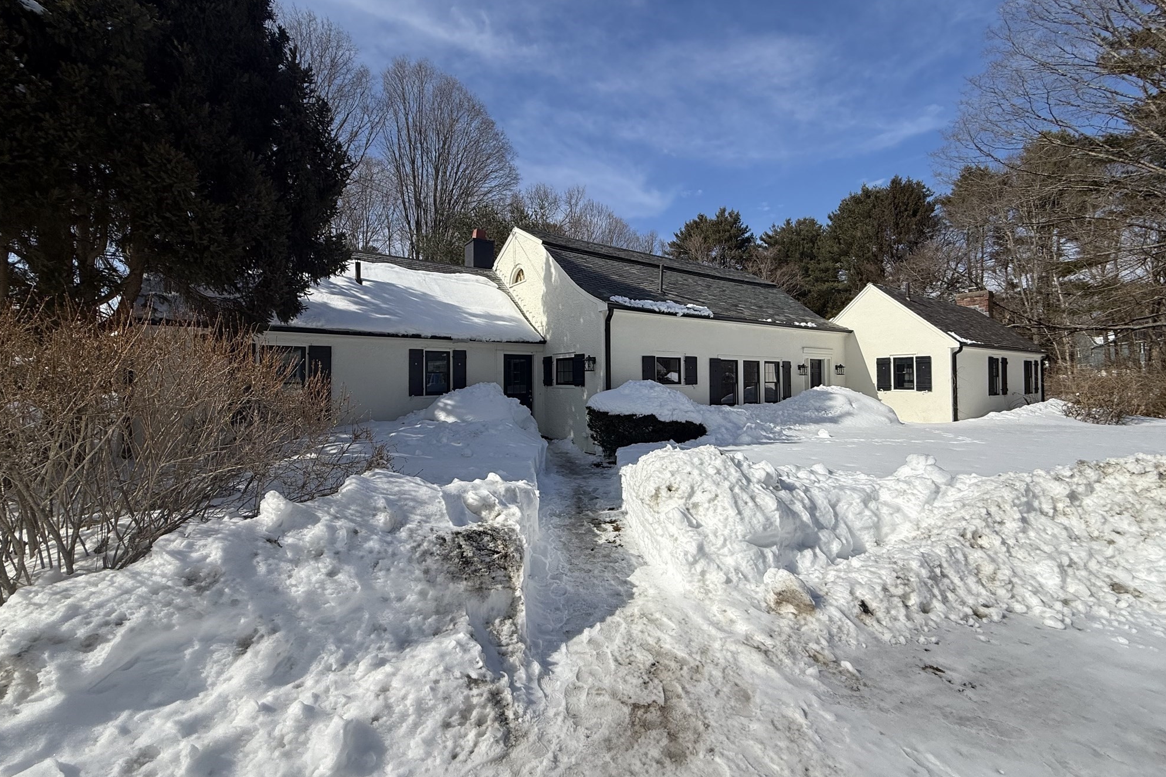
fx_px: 486
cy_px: 368
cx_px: 583
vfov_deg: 77.3
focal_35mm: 15
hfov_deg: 100.4
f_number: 2.2
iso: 50
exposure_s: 1/4425
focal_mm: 2.22
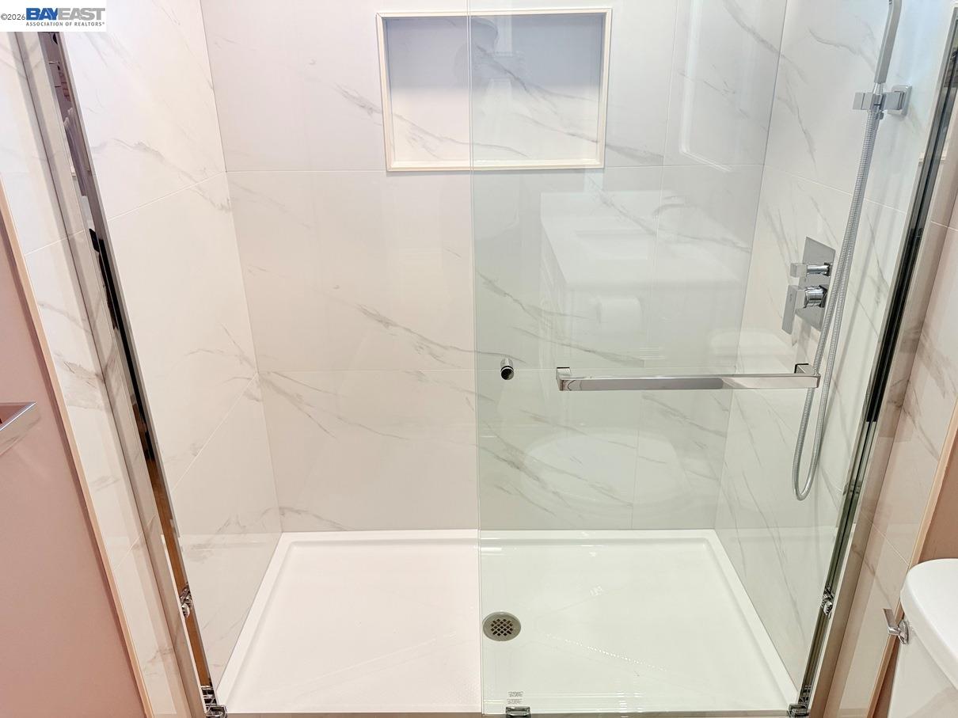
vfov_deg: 56.8
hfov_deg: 71.6
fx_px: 664
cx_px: 479
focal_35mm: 24
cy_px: 359
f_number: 1.78
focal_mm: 6.76
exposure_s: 1/120
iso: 160
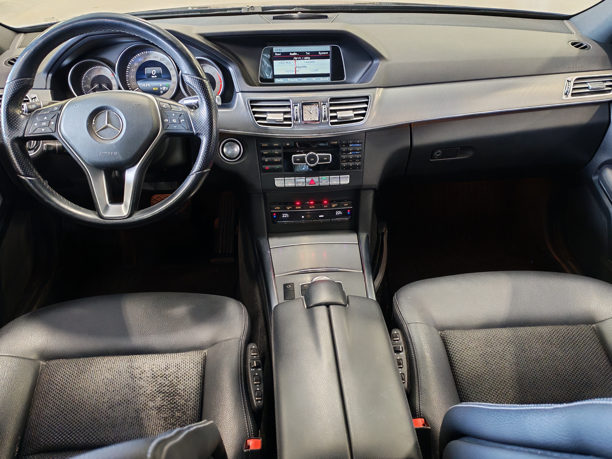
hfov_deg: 58.4
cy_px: 230
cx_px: 306
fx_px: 548
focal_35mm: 31
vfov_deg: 45.4
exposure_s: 1/50
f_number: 1.9
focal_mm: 6.12
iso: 800
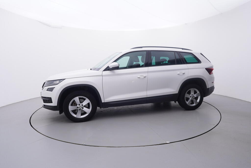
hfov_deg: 77.3
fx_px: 157
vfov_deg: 56.2
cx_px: 126
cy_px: 84
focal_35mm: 22
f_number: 5
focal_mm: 15
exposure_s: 1/80
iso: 200
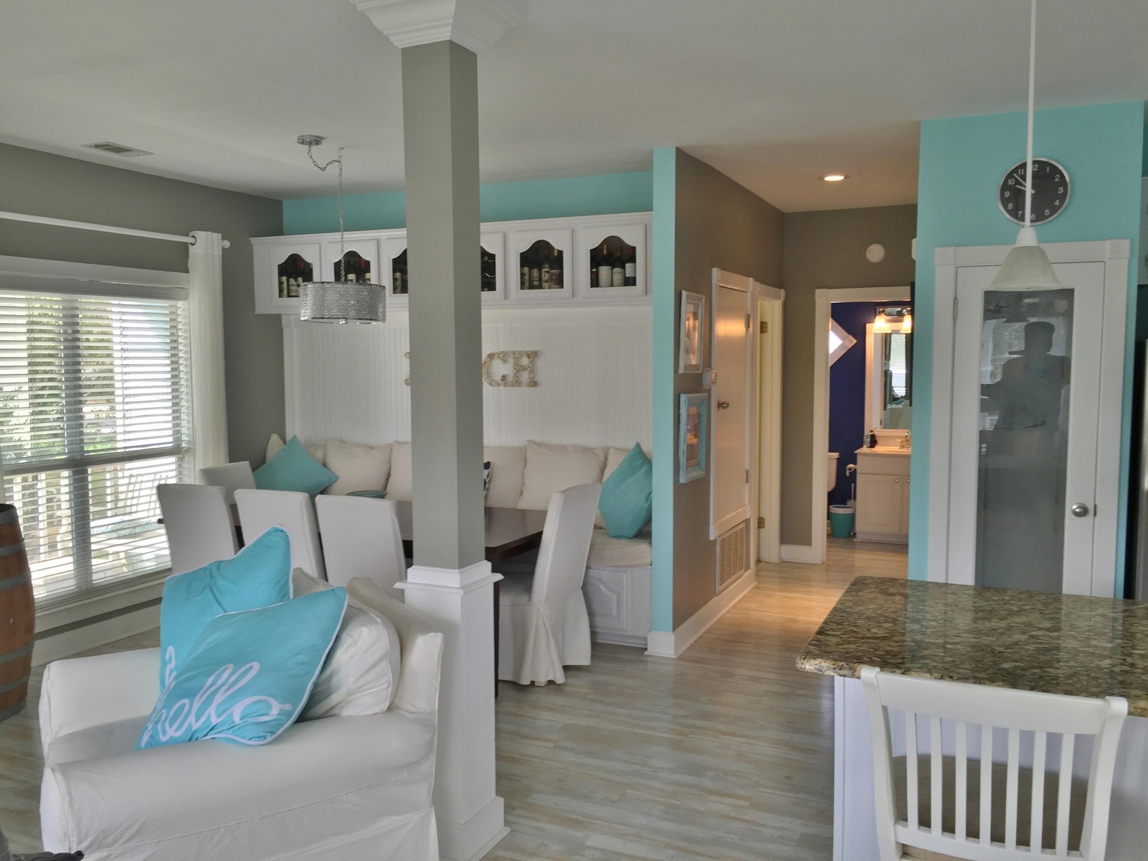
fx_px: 962
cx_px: 574
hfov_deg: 61.7
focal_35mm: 29
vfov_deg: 48.2
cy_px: 430
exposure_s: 1/40
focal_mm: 4.15
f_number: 2.2
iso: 32
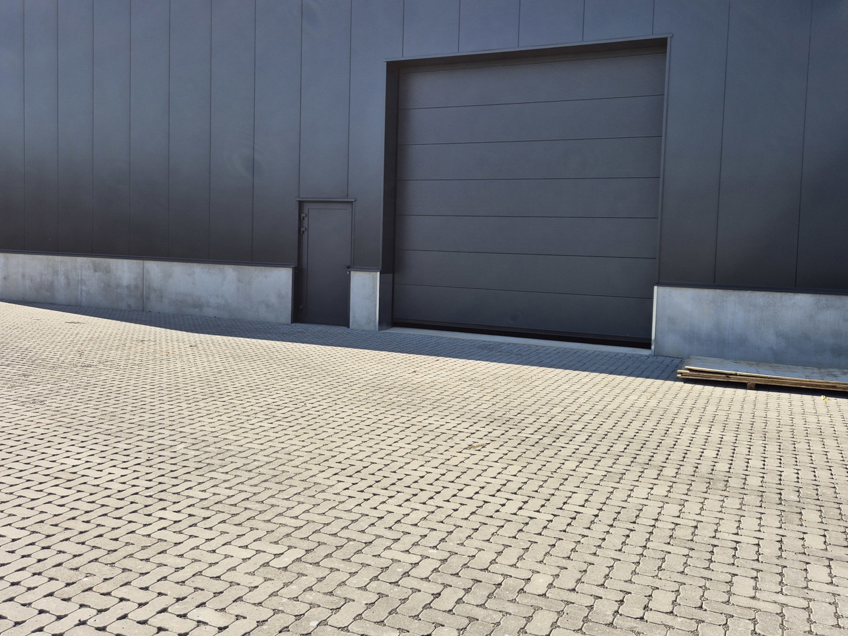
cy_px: 277
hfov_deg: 60.0
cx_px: 436
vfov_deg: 46.7
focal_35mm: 30
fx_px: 735
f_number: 1.8
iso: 25
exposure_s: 1/1272
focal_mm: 5.4
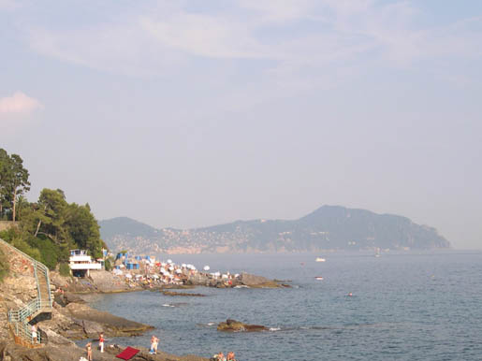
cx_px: 187
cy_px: 266
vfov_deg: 24.6
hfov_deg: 32.6
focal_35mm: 59
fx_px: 821
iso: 100
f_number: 7.6
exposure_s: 1/129
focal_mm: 8
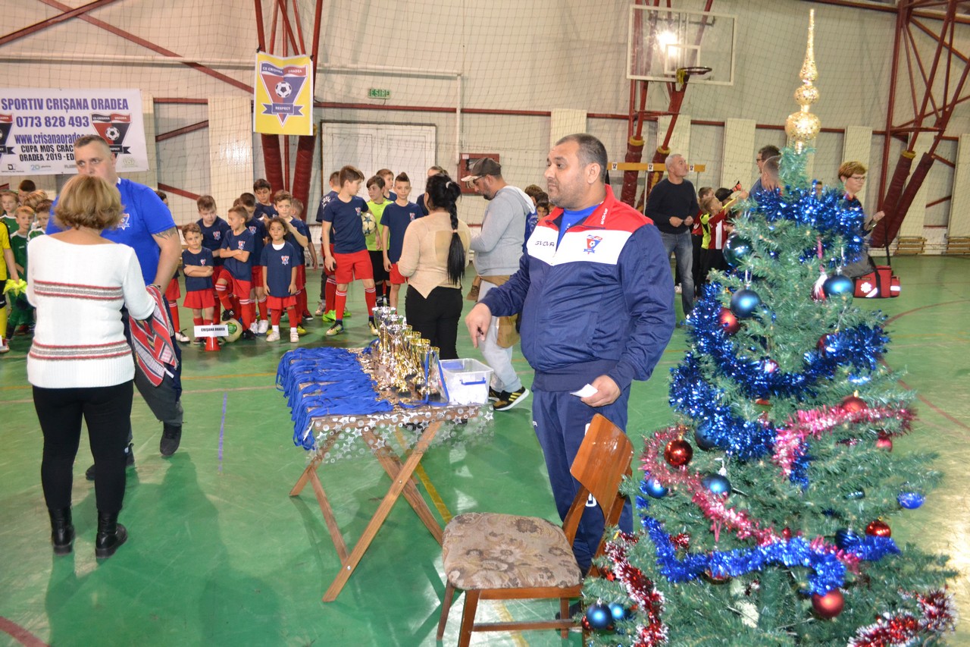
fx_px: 727
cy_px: 324
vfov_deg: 47.9
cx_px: 485
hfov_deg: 67.4
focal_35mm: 27
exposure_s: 1/60
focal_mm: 18
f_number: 3.5
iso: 2500
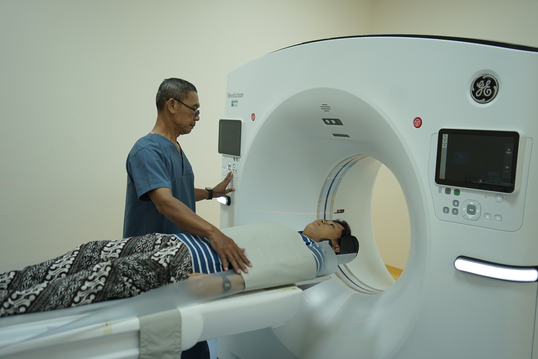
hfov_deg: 54.4
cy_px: 180
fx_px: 523
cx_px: 269
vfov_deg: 37.9
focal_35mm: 35
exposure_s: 1/250
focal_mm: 35
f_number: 2
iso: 400
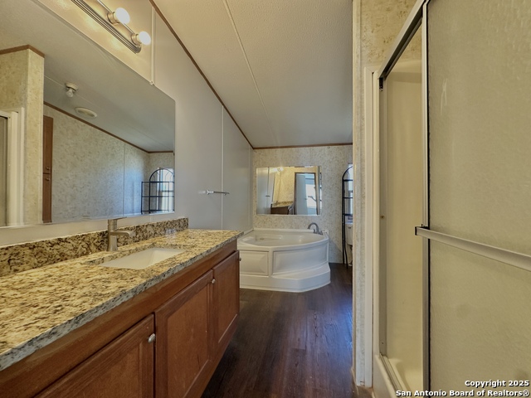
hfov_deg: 102.1
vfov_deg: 85.7
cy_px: 199
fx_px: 215
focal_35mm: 14
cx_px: 266
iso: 250
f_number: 2.2
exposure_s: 1/120
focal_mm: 2.22
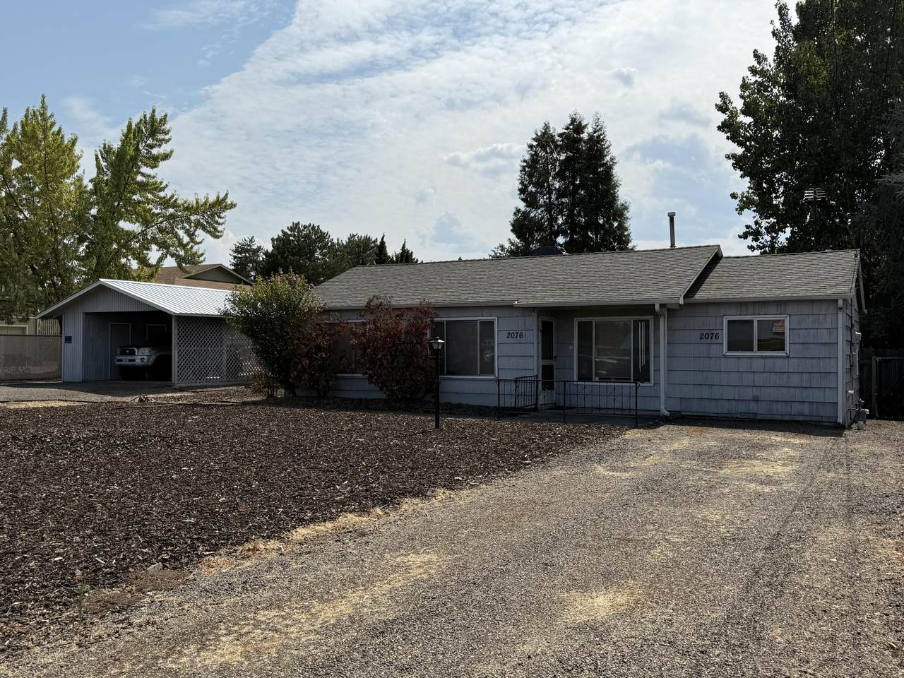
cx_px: 452
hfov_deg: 58.4
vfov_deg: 45.4
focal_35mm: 31
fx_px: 810
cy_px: 339
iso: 80
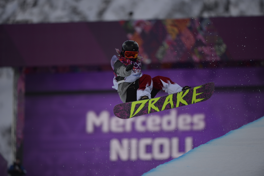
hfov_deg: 5.2
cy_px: 88
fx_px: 2932
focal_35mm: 400
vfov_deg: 3.4
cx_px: 132
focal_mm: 400
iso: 400
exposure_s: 1/2500
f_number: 4
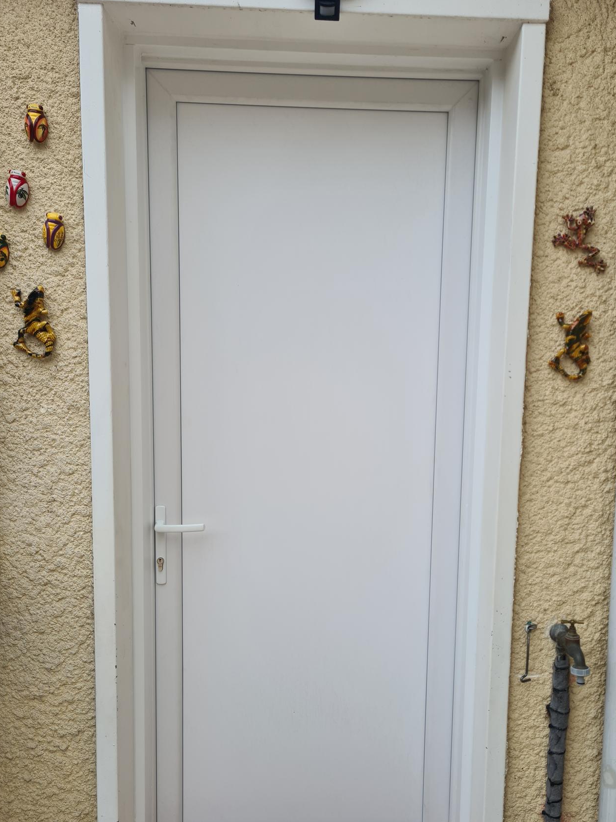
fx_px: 712
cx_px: 350
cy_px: 448
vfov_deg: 59.9
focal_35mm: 30
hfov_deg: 46.7
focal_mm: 5.4
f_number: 1.8
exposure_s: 1/164
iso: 50
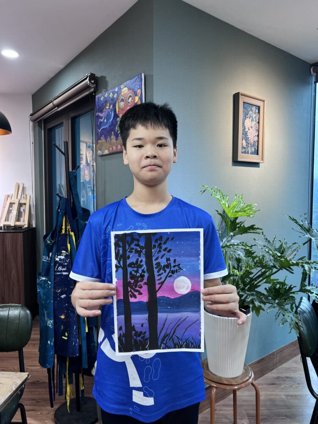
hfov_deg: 53.1
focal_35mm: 26
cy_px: 212
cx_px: 159
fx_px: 318
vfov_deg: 67.3
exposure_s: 1/100
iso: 80
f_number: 1.5
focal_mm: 5.7
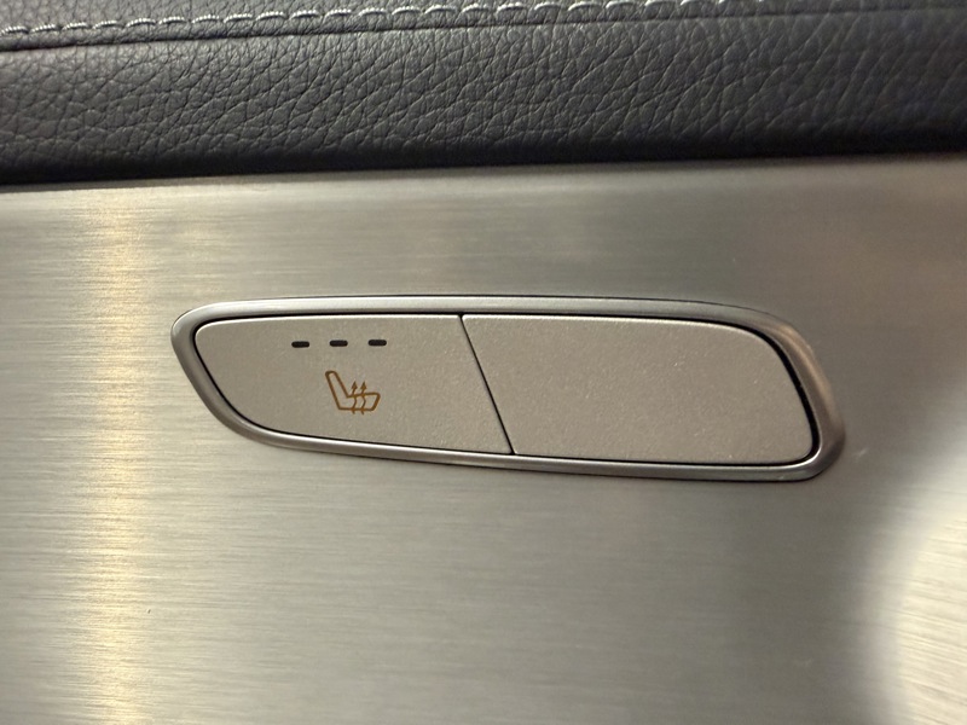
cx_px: 484
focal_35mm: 26
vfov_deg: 53.1
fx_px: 726
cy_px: 362
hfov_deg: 67.3
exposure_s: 1/50
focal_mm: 2.22
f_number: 2.2
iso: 400
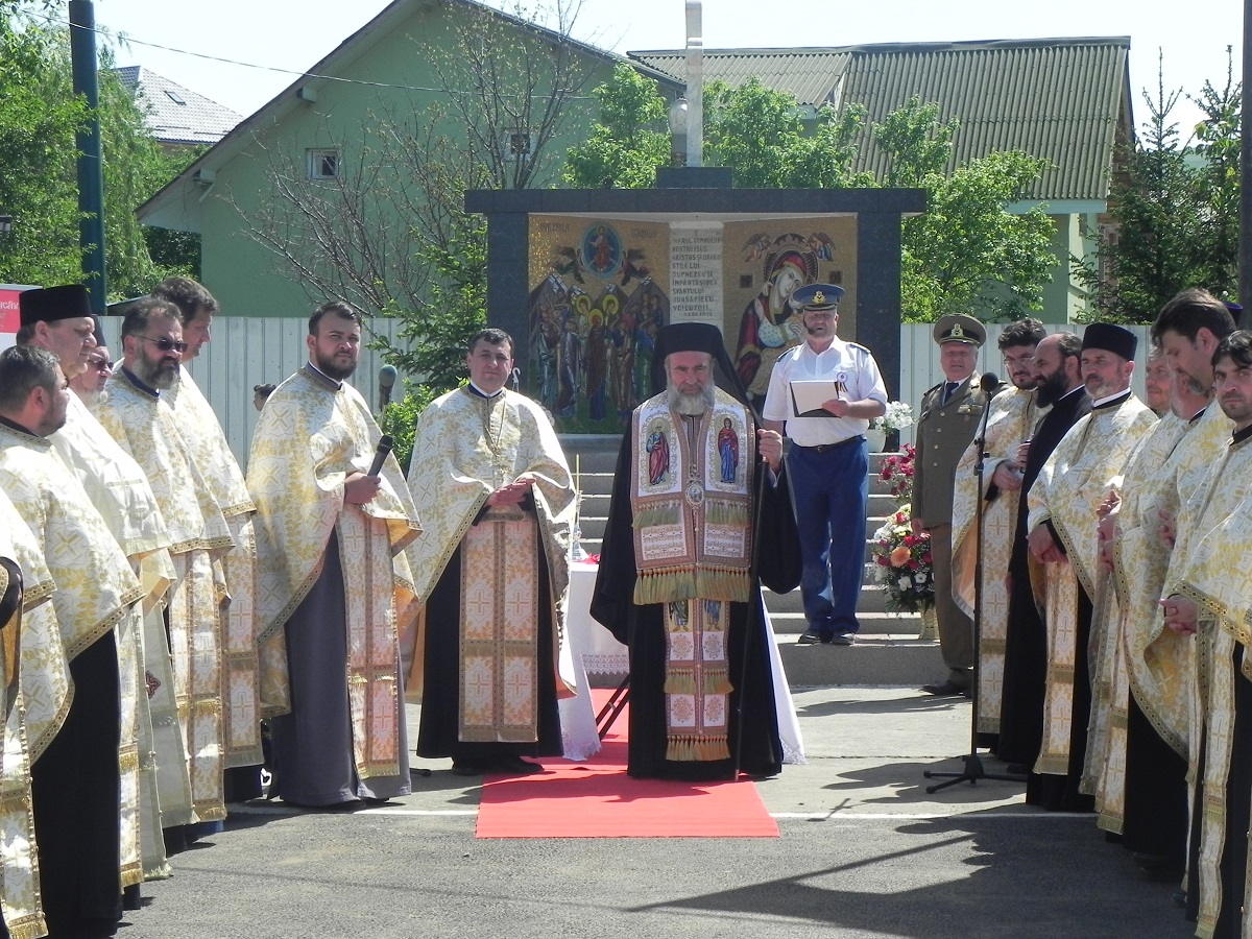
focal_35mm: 105
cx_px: 626
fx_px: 3798
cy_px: 470
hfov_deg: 18.7
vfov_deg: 14.1
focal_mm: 18.8
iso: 160
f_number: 5.6
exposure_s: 1/430
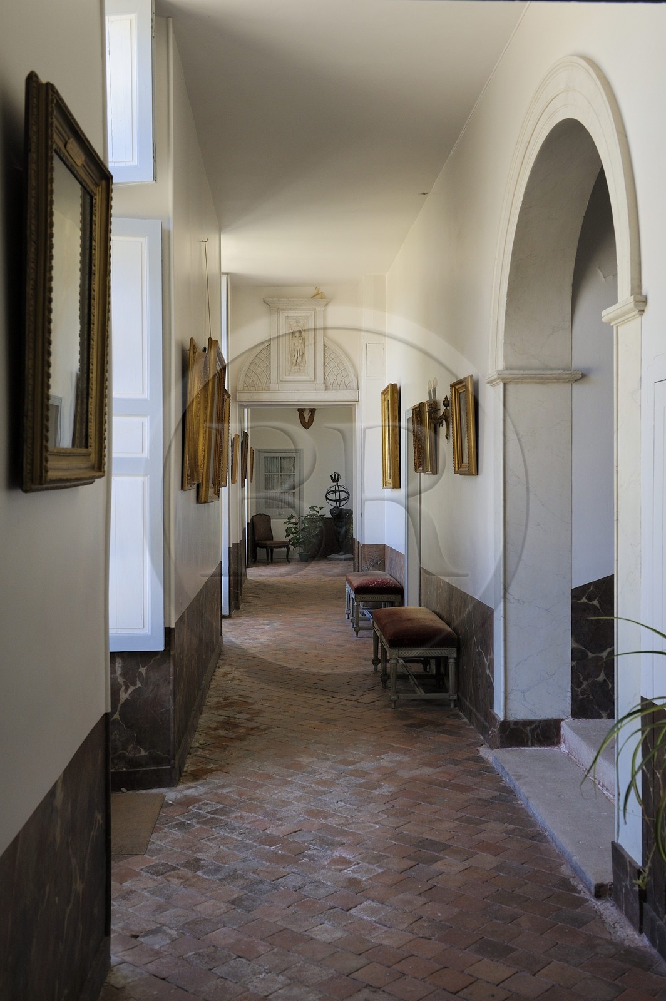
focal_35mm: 36
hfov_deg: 36.8
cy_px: 500
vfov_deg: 53.2
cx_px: 333
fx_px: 1001
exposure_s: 1/100
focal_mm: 36
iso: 800
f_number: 9
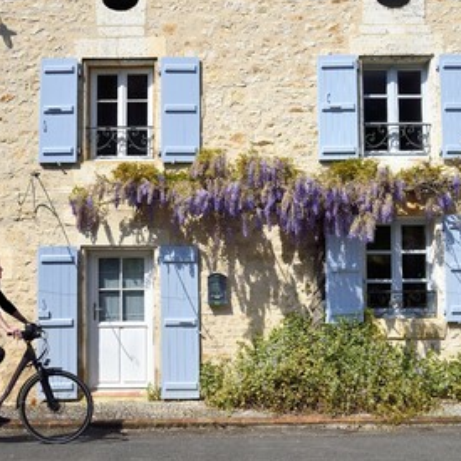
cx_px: 207
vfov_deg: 42.8
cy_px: 231
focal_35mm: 39
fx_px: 588
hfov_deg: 42.8
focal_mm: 30
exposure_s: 1/640
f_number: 9
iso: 200
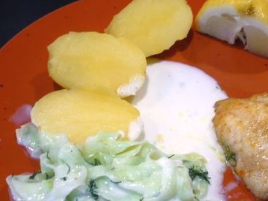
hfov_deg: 42.7
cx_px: 162
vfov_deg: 32.7
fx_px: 341
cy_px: 124
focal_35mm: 44
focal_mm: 5.8
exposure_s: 1/30
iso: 125
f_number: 2.8
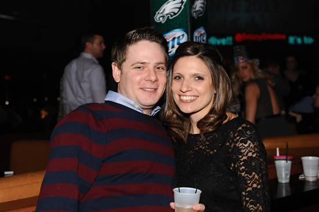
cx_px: 160
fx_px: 514
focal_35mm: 58
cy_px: 106
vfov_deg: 23.4
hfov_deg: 34.5
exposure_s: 1/250
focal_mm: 58
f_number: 4.8
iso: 800
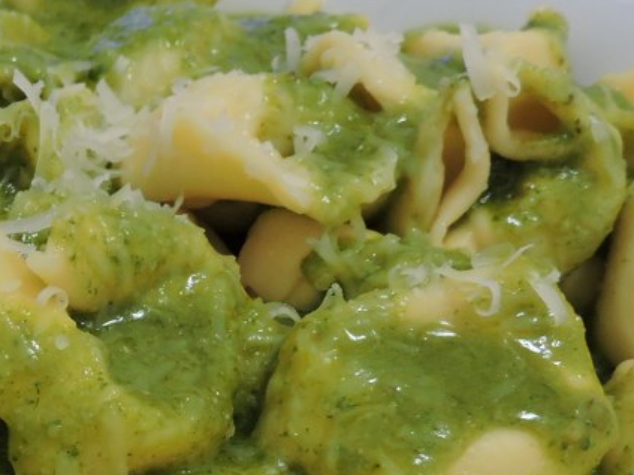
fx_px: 1520
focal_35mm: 83
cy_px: 420
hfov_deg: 22.2
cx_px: -70
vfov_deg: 17.5
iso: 400
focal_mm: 5.9
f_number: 3.2
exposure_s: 1/25
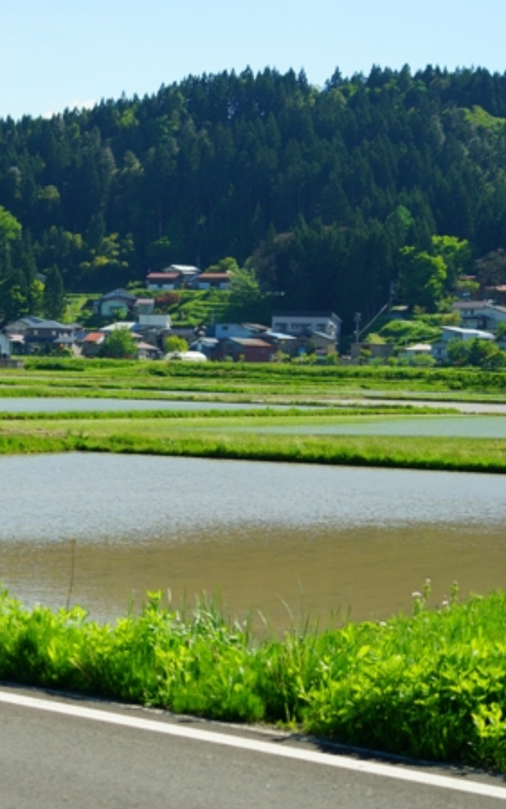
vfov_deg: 21.2
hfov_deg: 13.3
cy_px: 422
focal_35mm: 98
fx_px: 2160
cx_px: 130
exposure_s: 1/1000
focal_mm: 54
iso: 400
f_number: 4.5
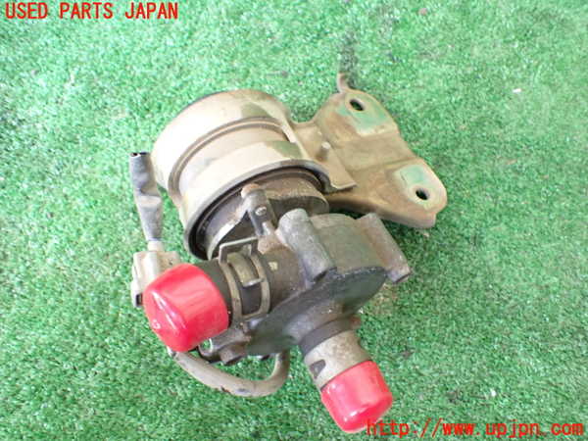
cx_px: 294
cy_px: 220
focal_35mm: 30
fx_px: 510
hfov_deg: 60.0
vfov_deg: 46.8
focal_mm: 5.4
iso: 800
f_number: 2.3
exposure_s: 1/50
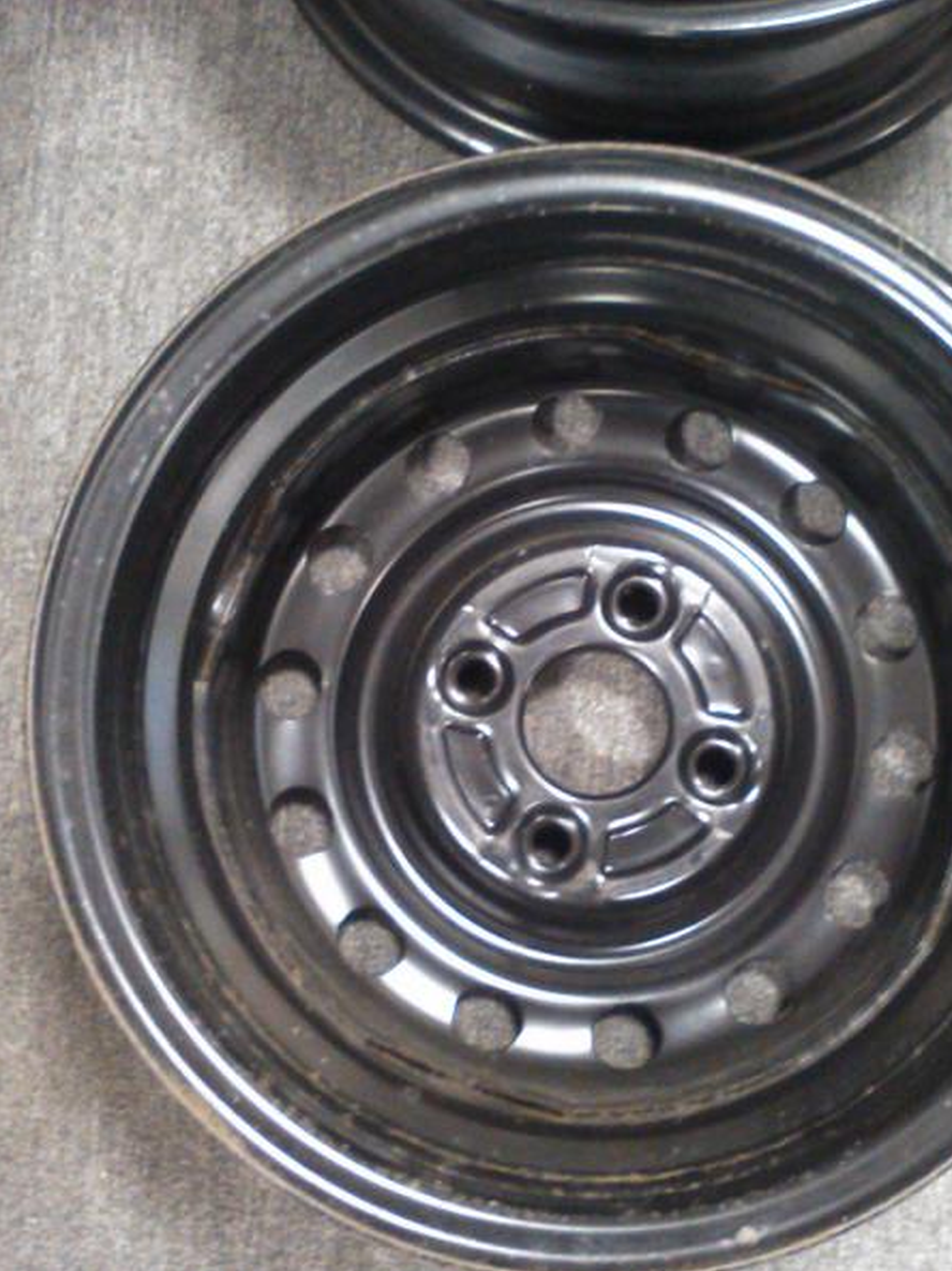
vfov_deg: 35.6
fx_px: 1982
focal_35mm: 54
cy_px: 639
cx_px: 596
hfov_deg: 26.9
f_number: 2.4
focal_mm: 4.21
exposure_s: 1/7.15
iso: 1505
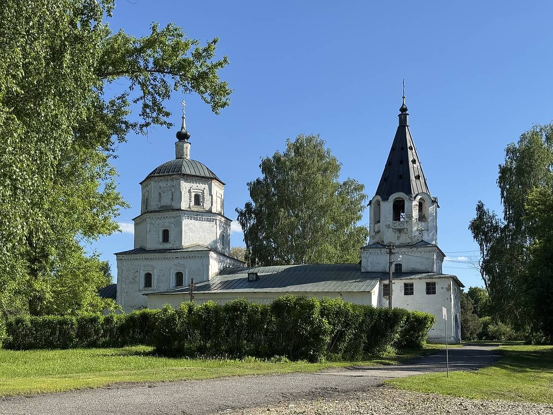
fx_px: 767
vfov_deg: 30.3
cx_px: 276
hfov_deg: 39.7
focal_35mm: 48
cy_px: 208
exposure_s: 1/2959
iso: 64
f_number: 1.78
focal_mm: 6.76
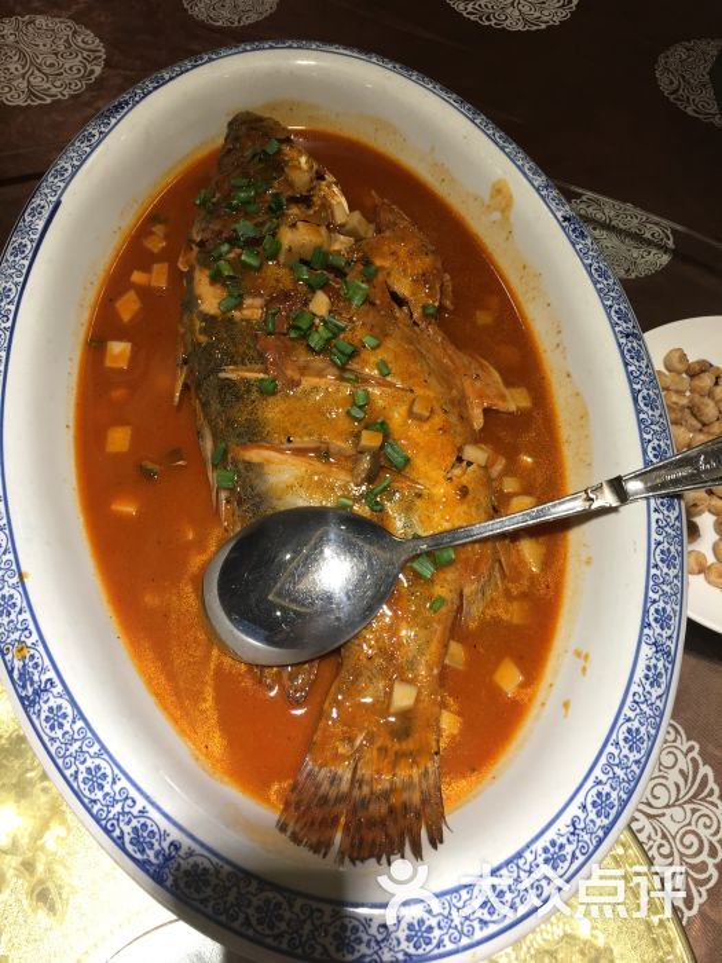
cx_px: 361
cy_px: 482
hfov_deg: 48.2
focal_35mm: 29
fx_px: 806
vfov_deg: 61.7
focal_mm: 4.15
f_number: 2.2
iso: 32
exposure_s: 1/100
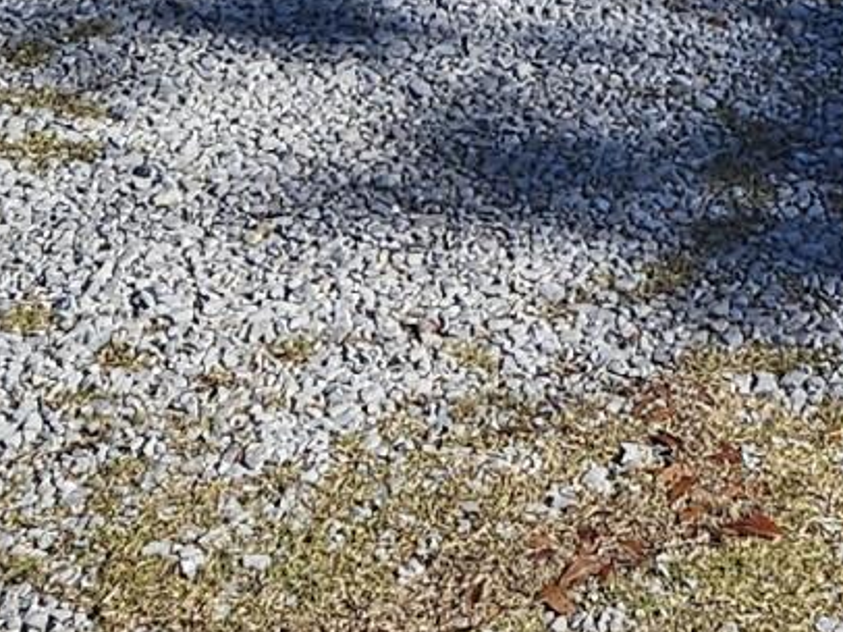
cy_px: -879
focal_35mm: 170
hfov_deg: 11.1
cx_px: 1364
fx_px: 4138
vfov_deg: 8.1
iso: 25
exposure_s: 1/1700
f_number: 1.8
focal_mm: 5.4
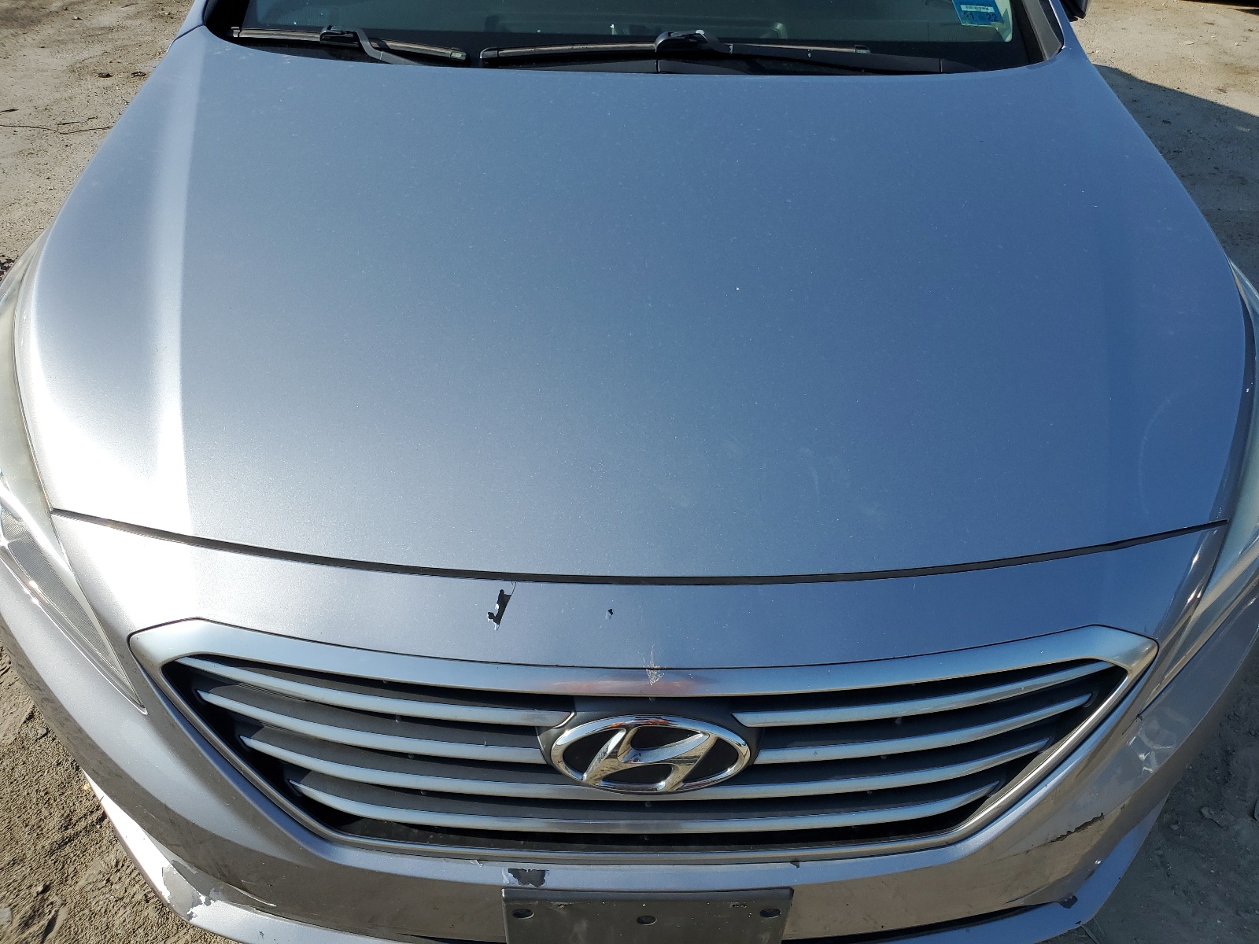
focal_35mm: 26
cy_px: 472
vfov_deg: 53.1
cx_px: 630
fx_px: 946
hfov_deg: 67.3
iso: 50
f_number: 1.5
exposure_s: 1/2500
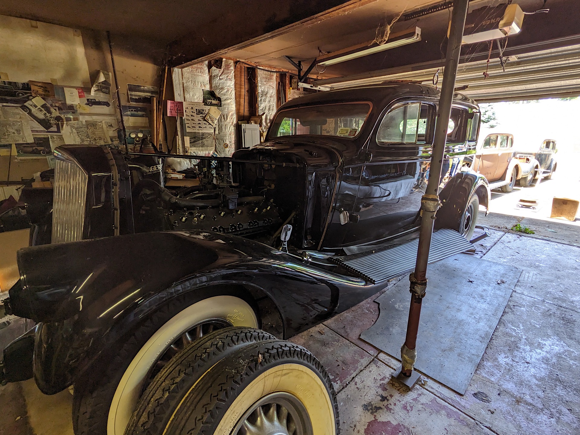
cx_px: 290
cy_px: 218
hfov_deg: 94.5
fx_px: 268
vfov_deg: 78.1
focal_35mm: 16
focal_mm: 2.22
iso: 37
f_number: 2.2
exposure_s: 1/30
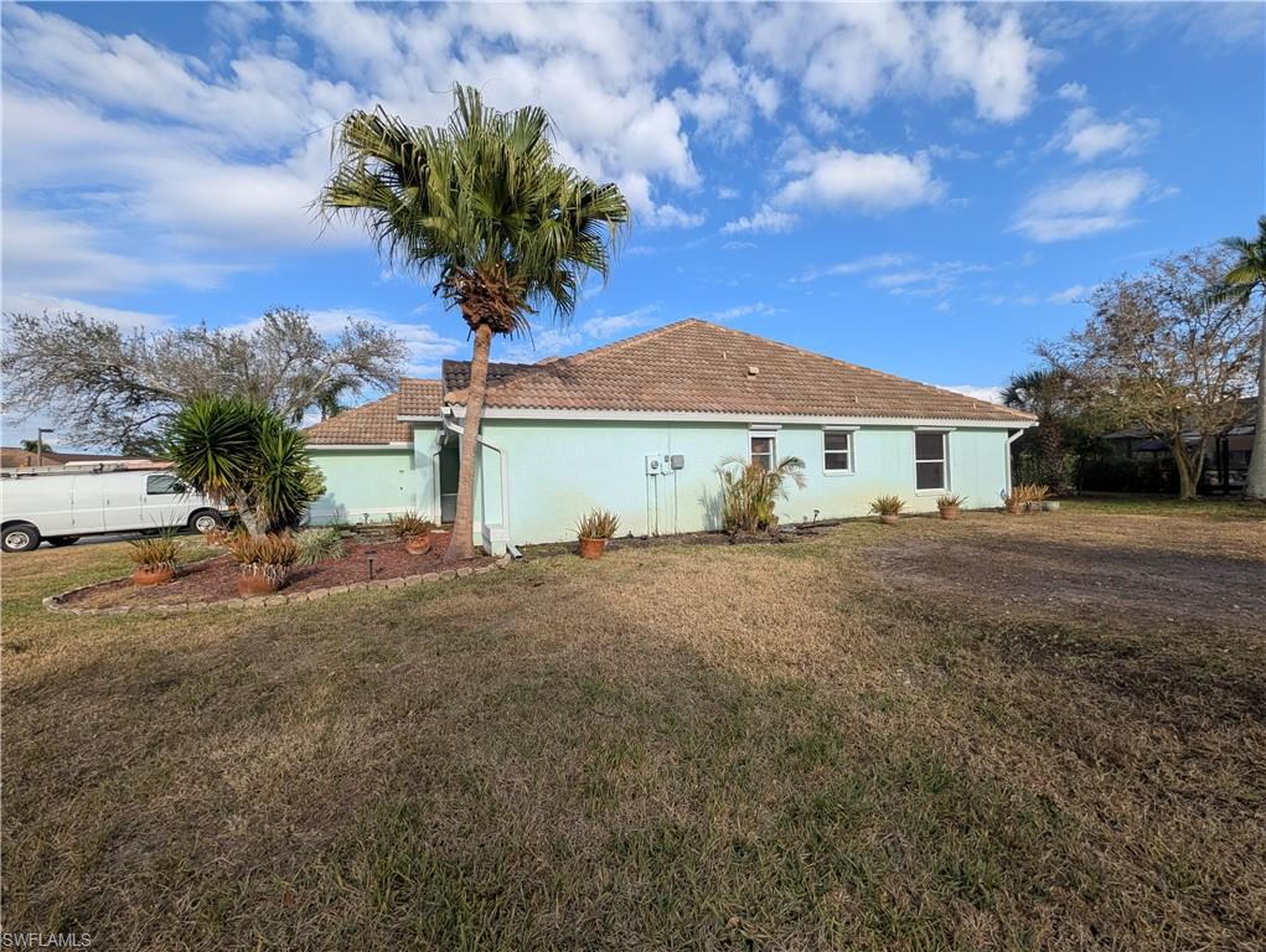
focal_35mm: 12
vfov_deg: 94.6
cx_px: 633
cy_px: 476
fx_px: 439
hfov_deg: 110.5
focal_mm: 2.02
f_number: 1.7
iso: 40
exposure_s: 1/2786
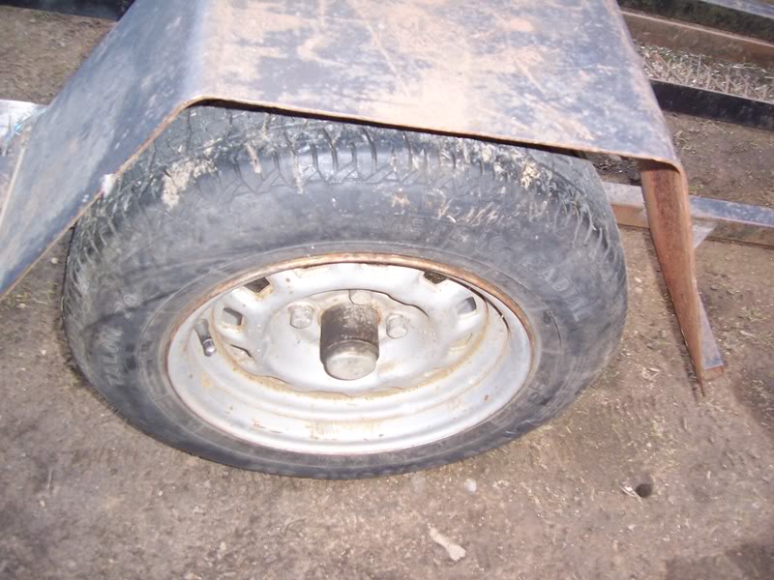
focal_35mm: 36
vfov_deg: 39.7
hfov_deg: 51.4
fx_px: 805
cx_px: 387
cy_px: 290
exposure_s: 1/60
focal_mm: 6
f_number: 3
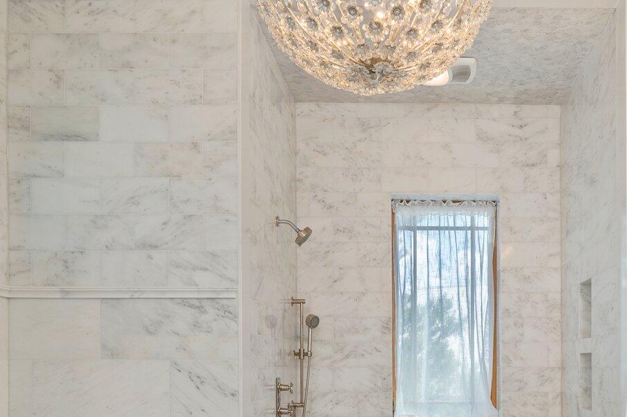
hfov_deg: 51.4
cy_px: 391
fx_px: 646
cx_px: 381
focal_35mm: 37
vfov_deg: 33.5
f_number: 8
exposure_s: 1/40
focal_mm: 16.5
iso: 125
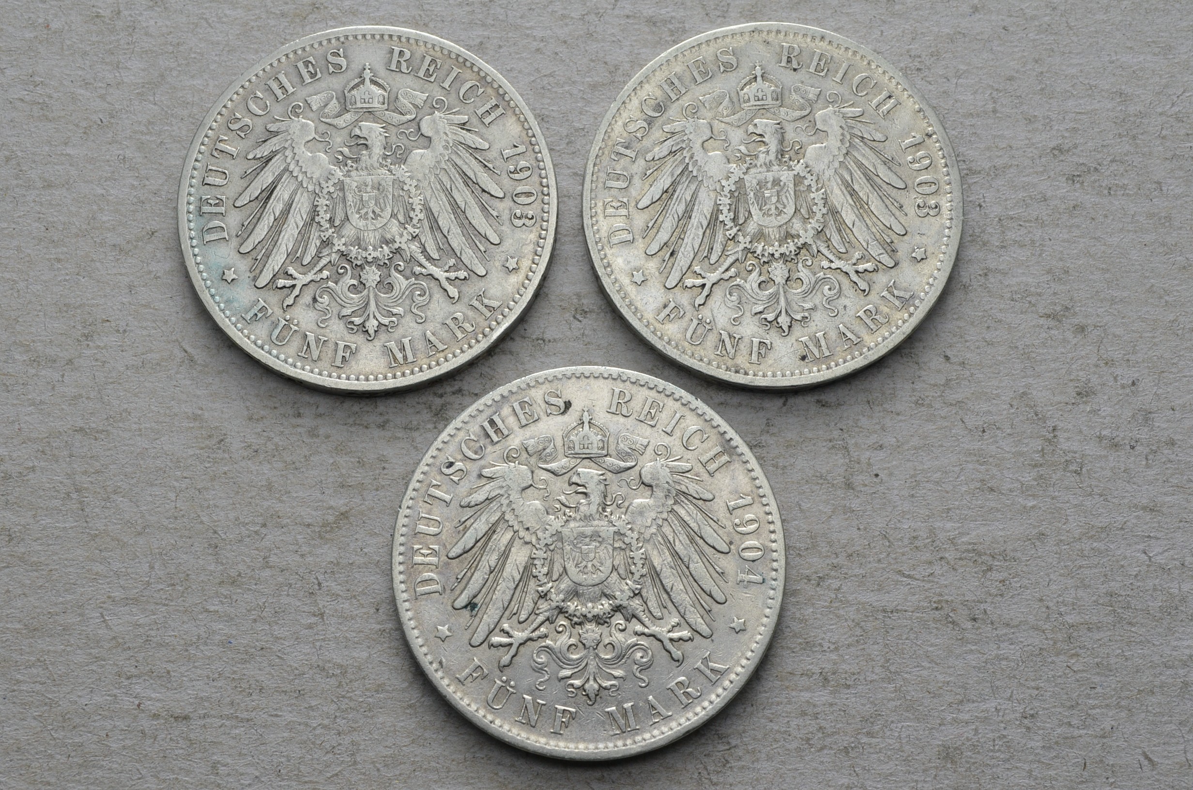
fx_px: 1984
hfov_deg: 33.5
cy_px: 395
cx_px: 596
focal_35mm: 60
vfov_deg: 22.5
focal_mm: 40
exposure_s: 1/250
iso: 400
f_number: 14
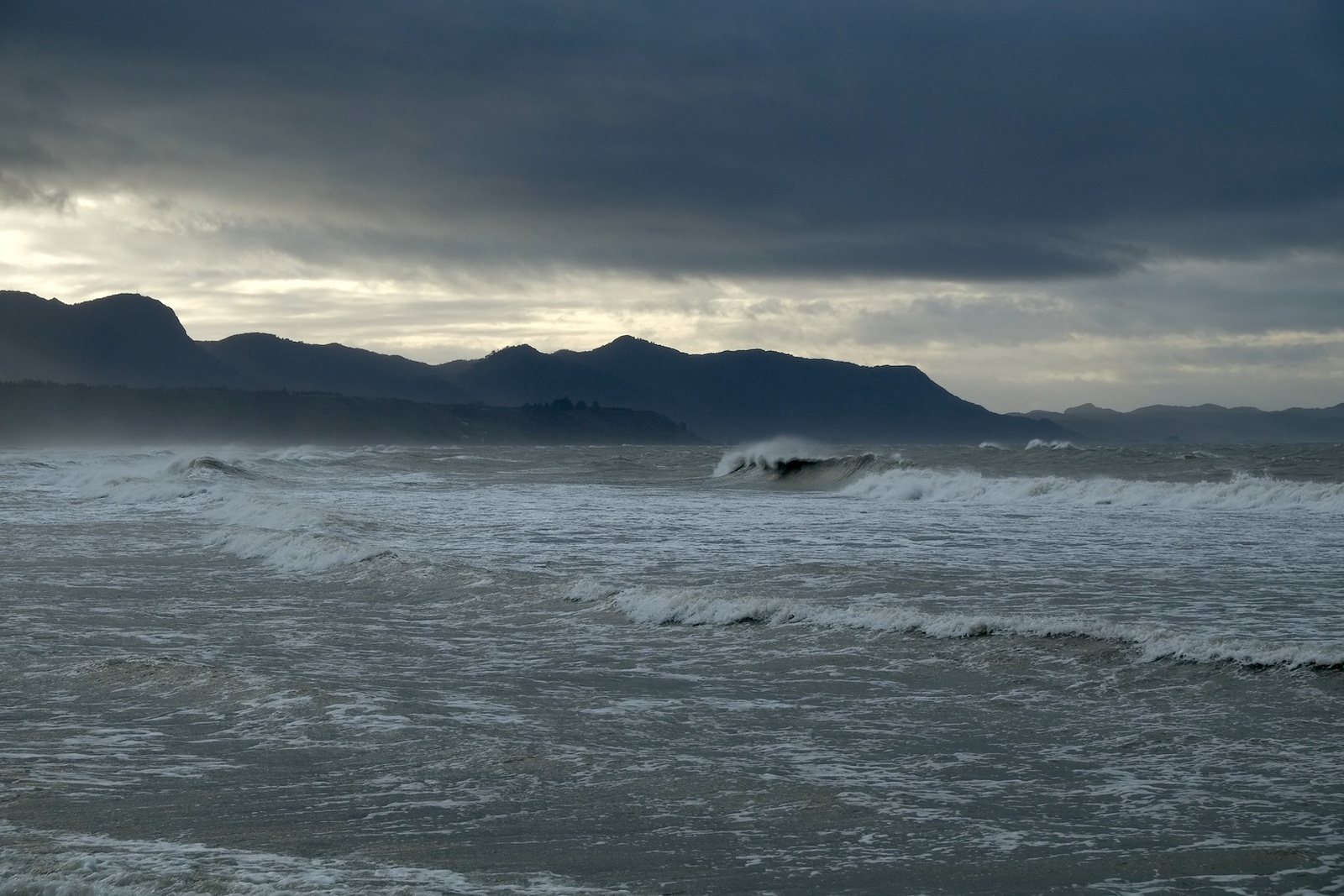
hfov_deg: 24.5
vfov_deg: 16.5
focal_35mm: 83
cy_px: 448
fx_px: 3099
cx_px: 672
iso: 400
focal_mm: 55
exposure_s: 1/350
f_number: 9
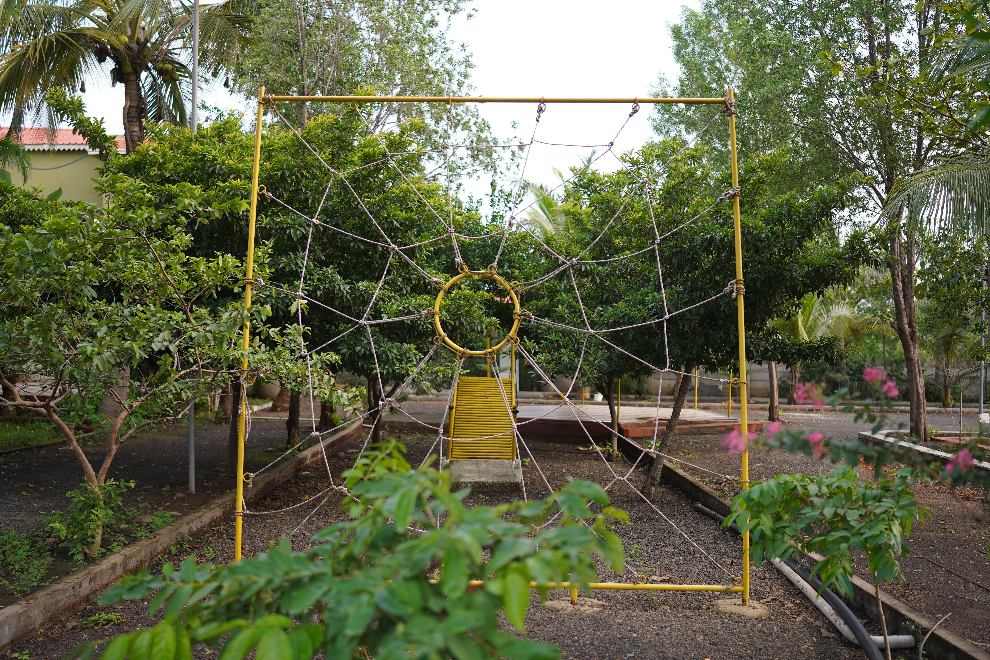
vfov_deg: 37.9
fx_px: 962
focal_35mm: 35
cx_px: 495
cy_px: 330
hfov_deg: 54.4
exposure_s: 1/800
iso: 100
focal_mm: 35
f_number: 1.4
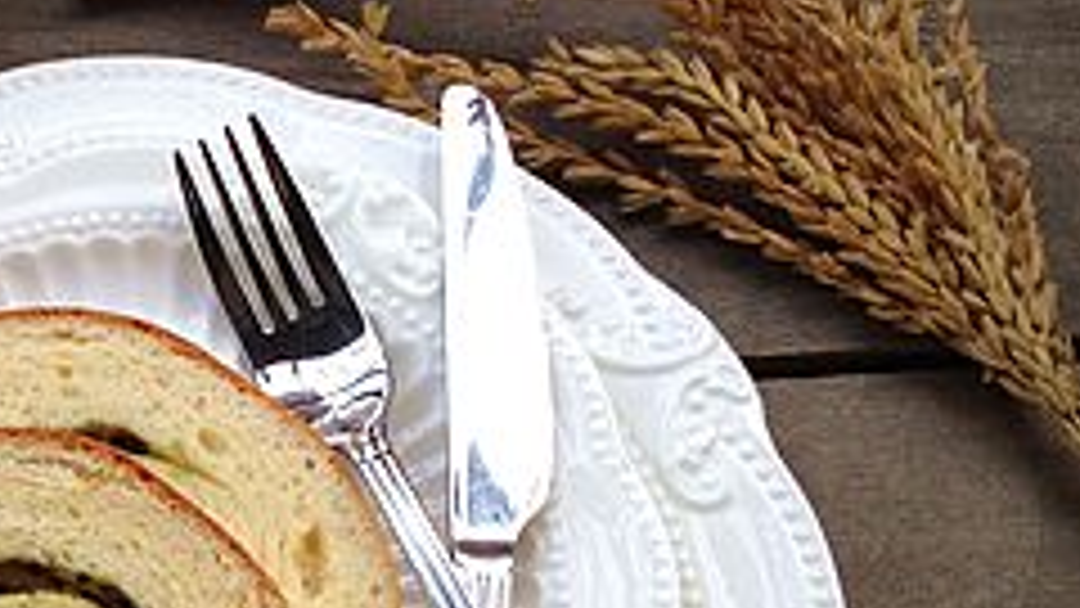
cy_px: 581
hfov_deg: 23.1
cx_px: 36
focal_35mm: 89
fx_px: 2549
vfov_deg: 13.4
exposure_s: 1/383
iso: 50
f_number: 2.4
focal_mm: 4.28
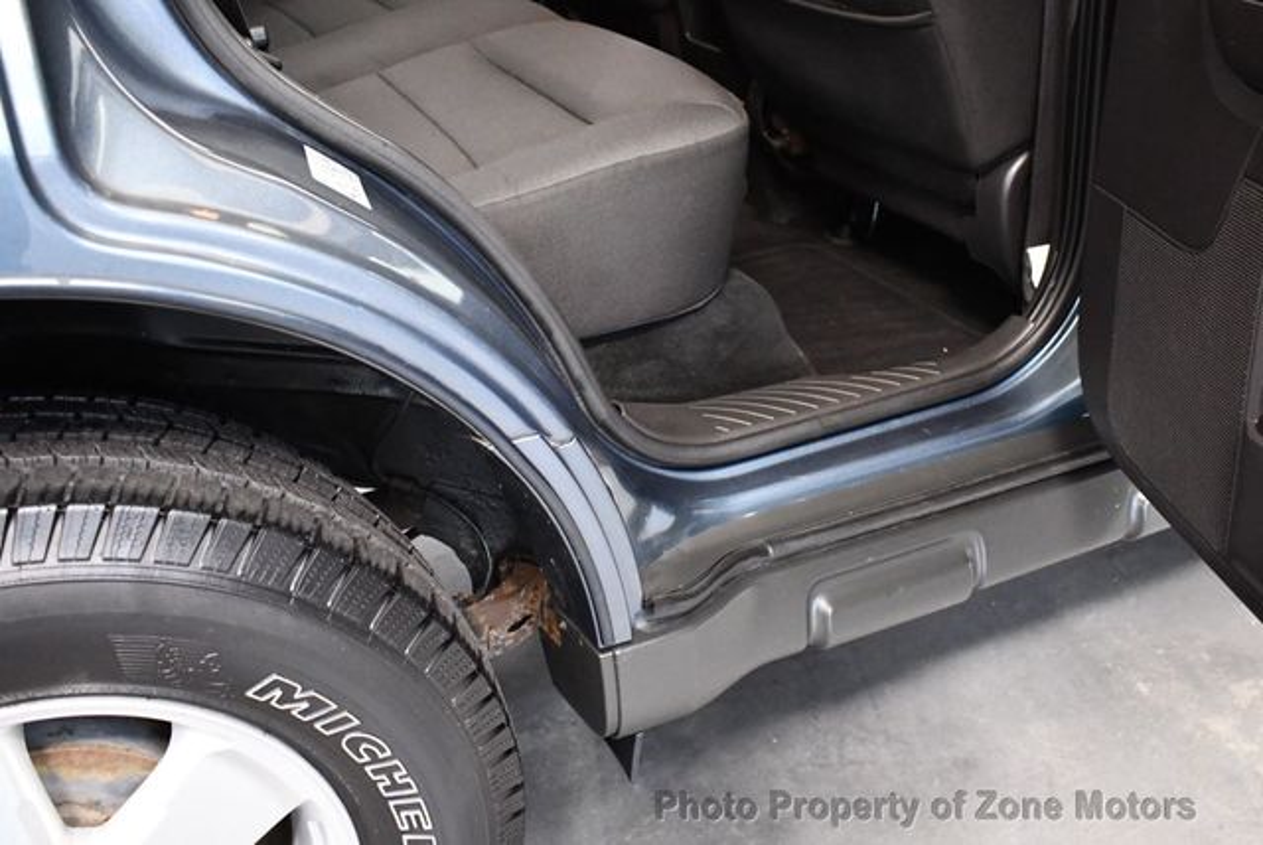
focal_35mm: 36
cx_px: 632
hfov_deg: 53.1
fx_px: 1264
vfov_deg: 36.9
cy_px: 422
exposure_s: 1/60
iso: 4000
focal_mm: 18
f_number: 3.5
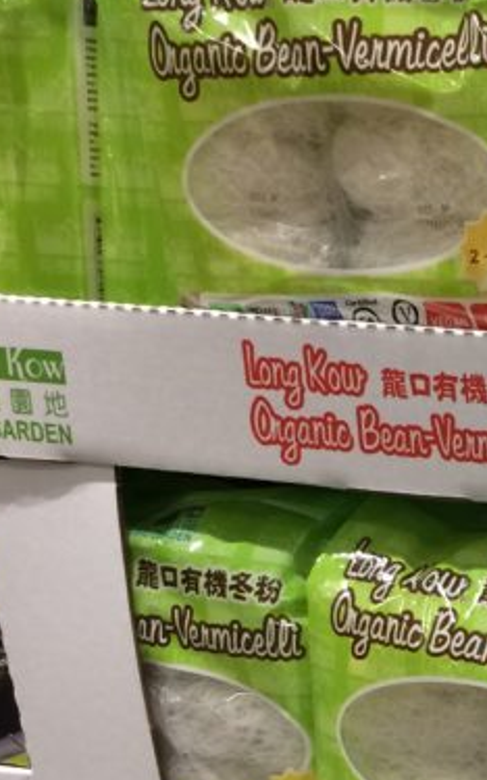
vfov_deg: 23.8
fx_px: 1786
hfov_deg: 14.3
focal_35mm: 84
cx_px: 776
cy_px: 736
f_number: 2.2
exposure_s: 1/30
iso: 80
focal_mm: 4.15
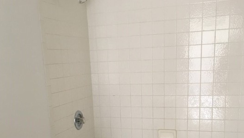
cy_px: 132
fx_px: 298
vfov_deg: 25.0
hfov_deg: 44.6
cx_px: 122
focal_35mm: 46
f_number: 2.2
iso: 80
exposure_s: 1/30
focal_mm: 4.15
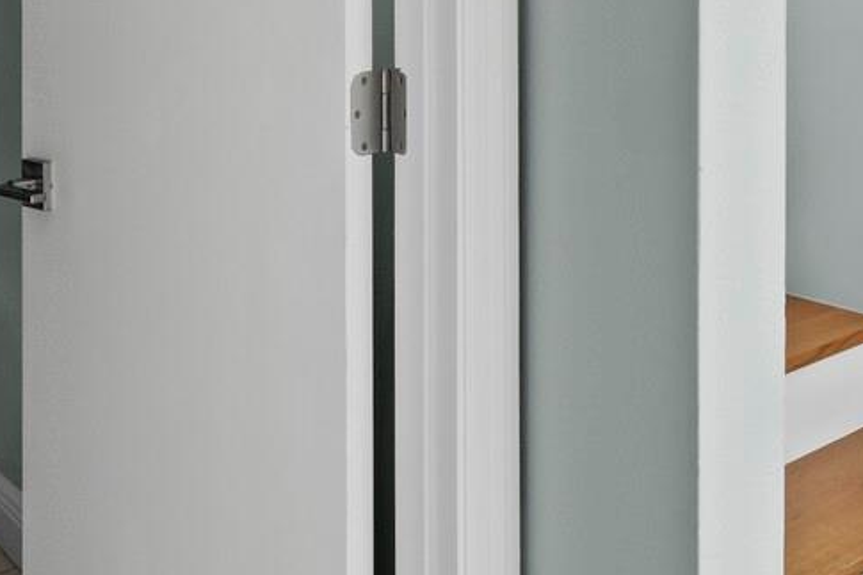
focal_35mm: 48
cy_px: -64
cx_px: 685
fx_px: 1150
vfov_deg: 25.9
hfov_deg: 39.6
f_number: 11
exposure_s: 1/13
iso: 320
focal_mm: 7
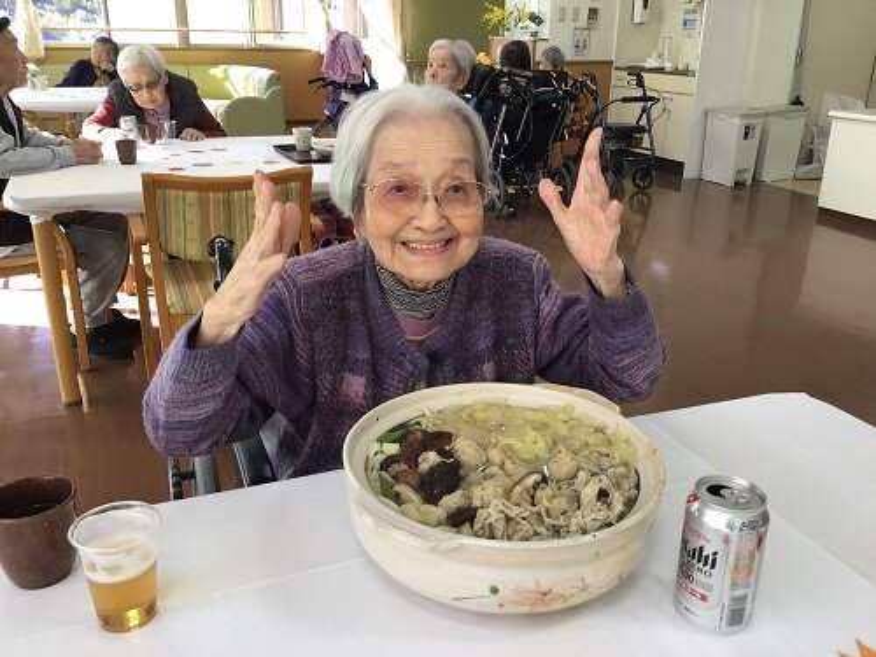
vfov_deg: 45.4
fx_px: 784
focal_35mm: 31
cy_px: 328
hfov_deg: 58.4
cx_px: 438
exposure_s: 1/60
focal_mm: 3.3
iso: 32
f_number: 2.4
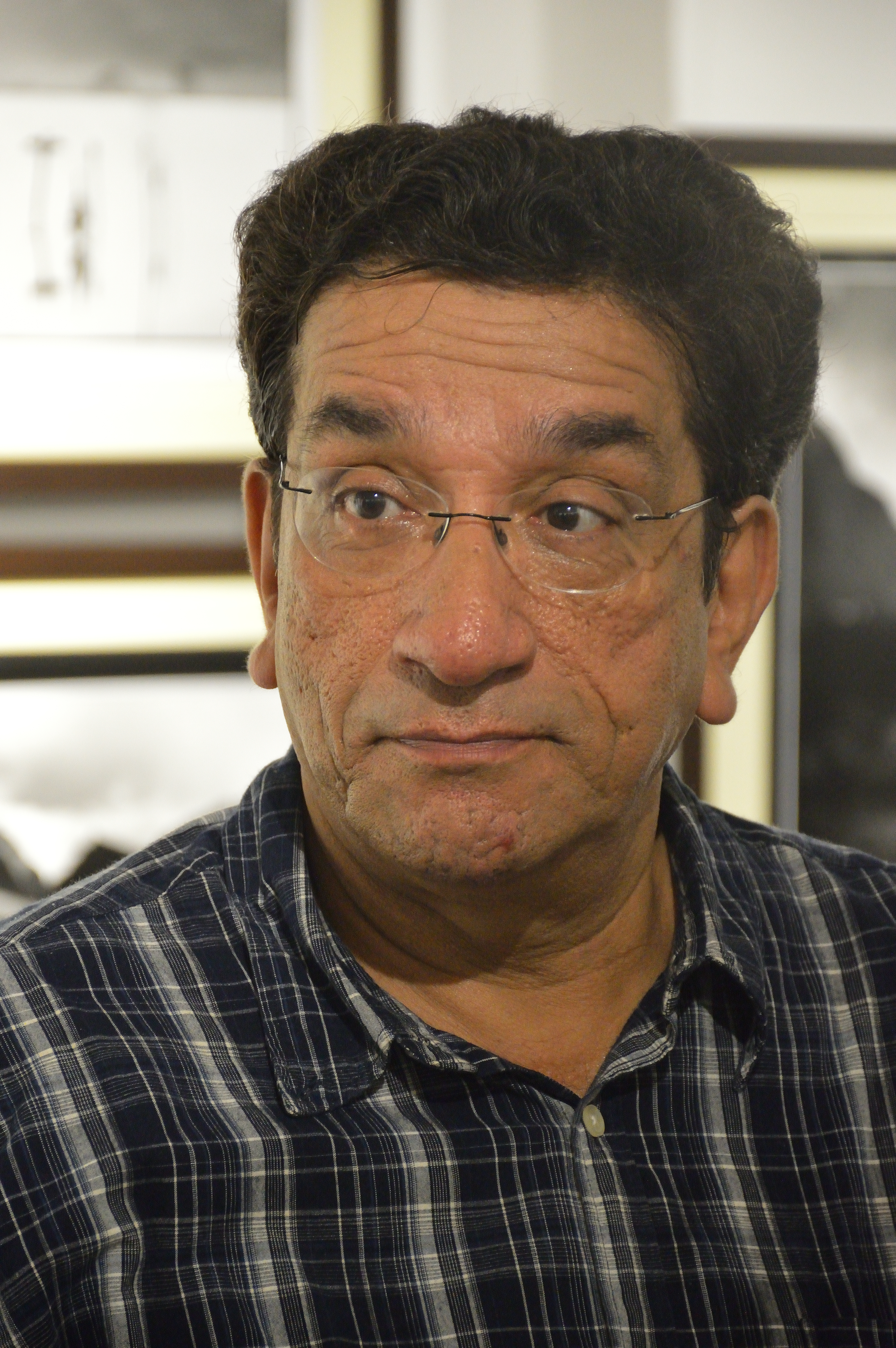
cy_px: 674
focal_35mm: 183
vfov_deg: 11.2
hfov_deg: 7.5
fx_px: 6844
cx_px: 448
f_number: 5.6
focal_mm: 122
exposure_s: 1/100
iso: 3200
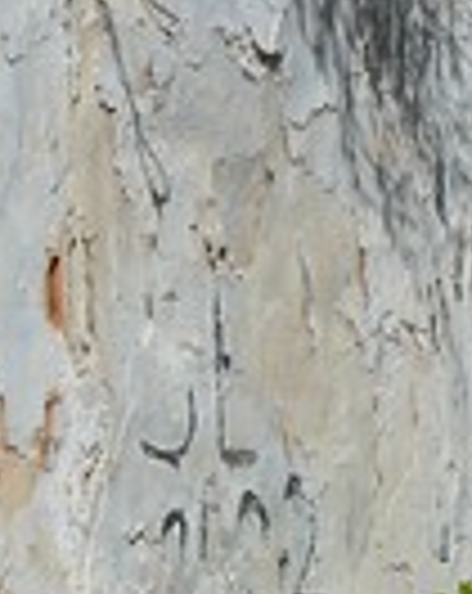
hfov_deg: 5.4
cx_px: -598
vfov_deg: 6.9
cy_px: 576
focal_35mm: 278
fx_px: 4871
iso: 100
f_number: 5.6
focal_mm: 10.7
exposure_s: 1/320
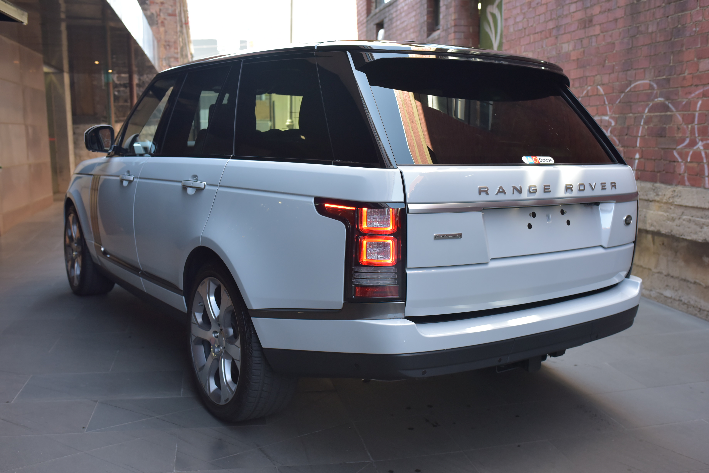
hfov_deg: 54.4
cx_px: 354
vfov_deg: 37.9
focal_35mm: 35
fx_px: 689
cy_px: 236
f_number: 4
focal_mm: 35
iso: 1000
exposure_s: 1/400
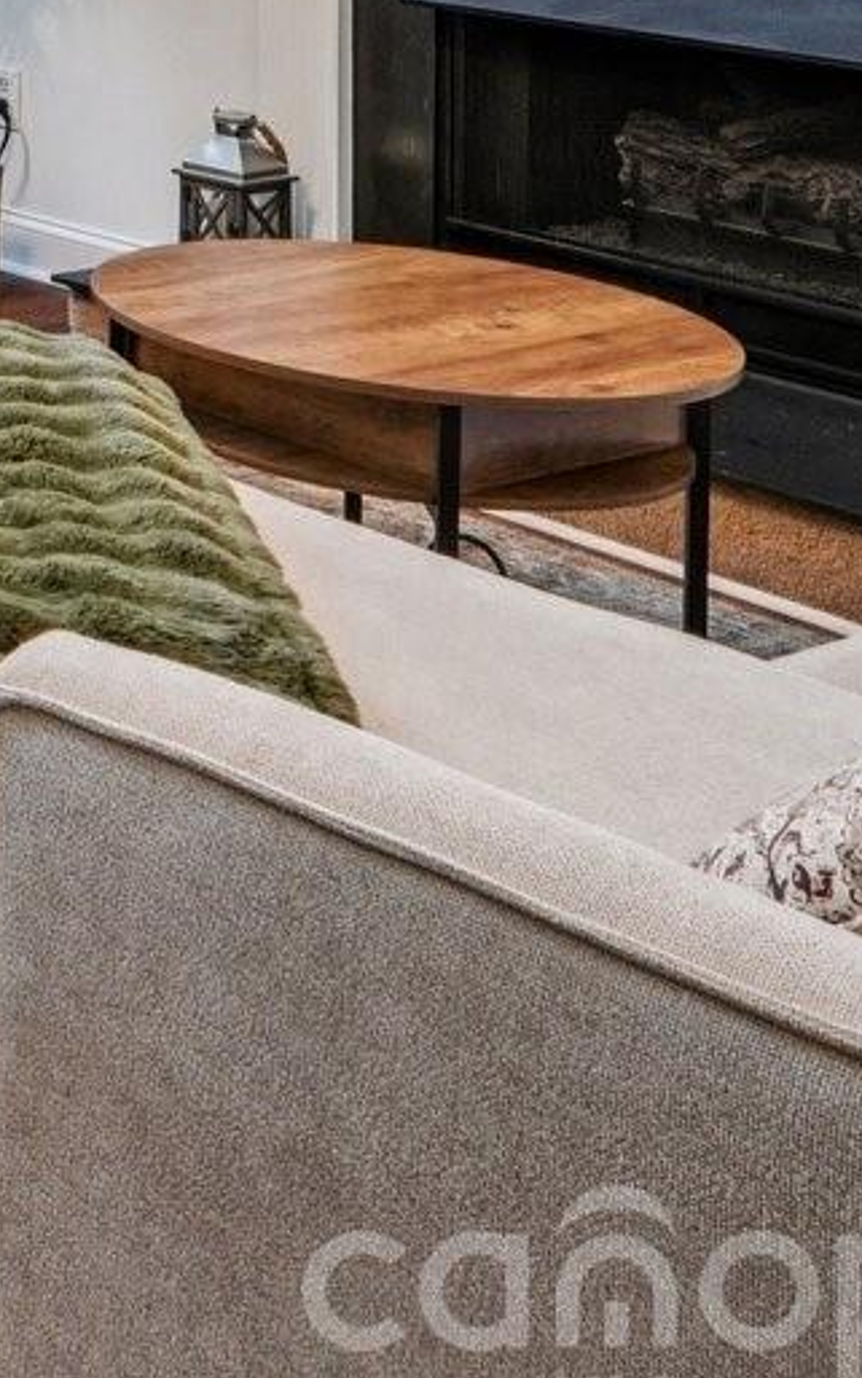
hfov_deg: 15.6
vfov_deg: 27.7
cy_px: -308
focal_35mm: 64
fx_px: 2405
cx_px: -929
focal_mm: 10.5
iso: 400
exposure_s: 1/8
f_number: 8
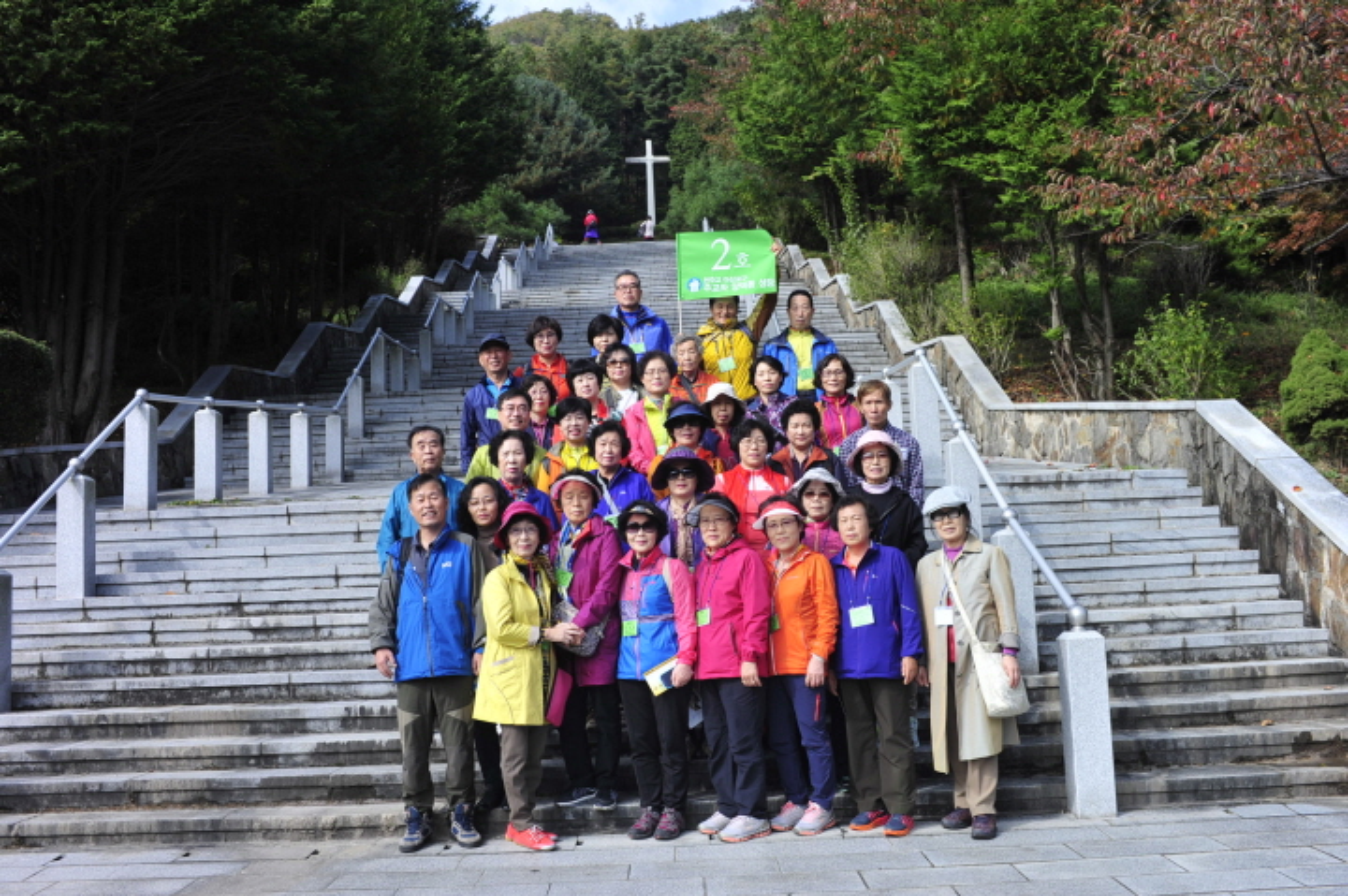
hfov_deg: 54.5
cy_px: 448
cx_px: 674
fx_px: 1310
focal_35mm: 35
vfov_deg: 37.8
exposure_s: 1/250
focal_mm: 35
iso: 200
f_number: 8
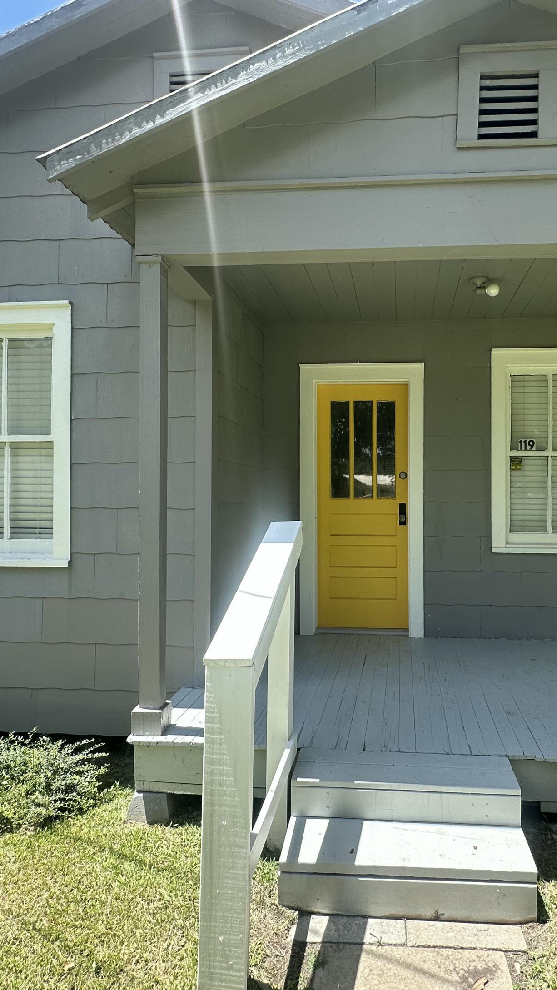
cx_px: 358
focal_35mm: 21
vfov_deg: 83.8
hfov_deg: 52.8
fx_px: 551
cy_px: 492
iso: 40
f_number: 2.2
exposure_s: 1/421
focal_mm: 2.22
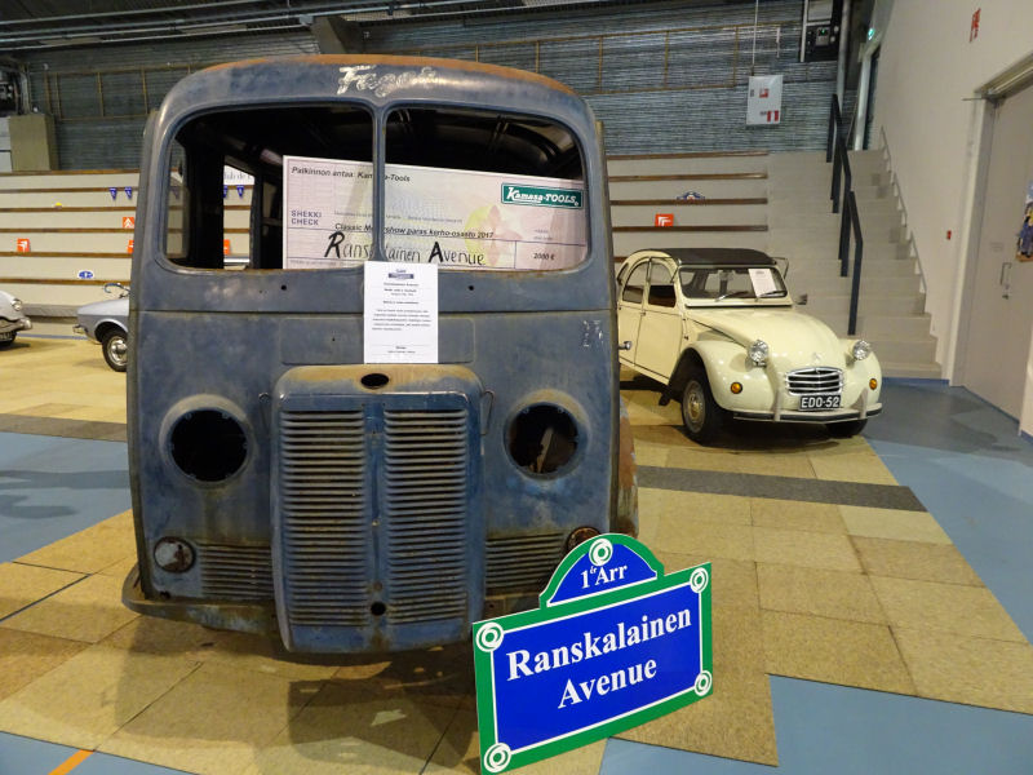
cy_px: 388
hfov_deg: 71.6
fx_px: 716
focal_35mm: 24
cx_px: 516
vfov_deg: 56.8
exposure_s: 1/20
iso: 800
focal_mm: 4.1
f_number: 3.5
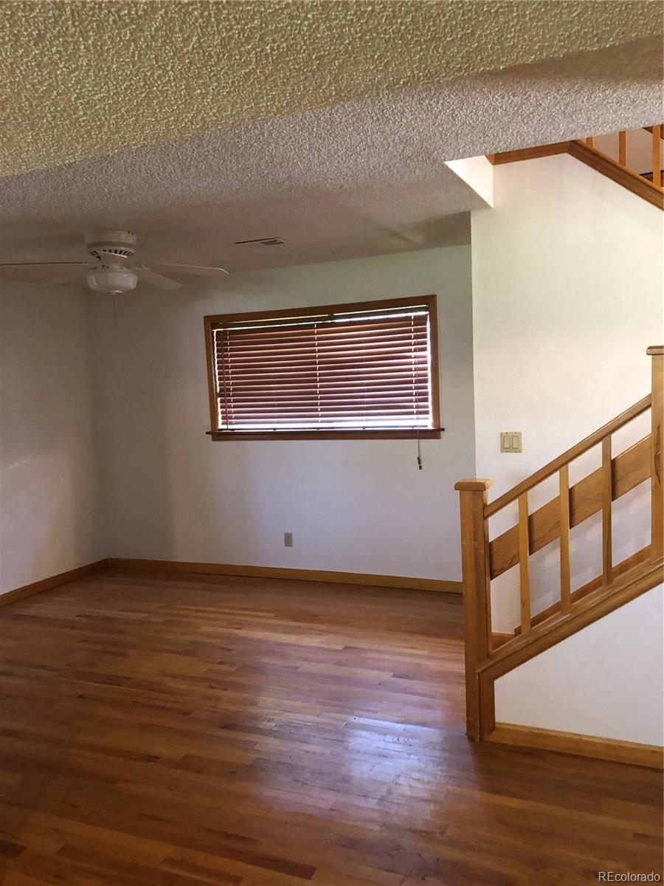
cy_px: 443
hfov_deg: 49.7
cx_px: 332
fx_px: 716
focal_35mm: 28
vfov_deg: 63.4
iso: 100
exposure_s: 1/10
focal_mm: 3.99
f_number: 1.8
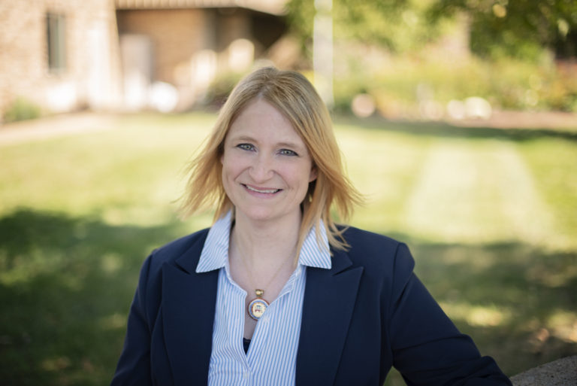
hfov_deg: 39.6
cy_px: 193
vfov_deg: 27.0
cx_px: 288
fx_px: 802
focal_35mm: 50
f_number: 1.4
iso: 100
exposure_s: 1/1250
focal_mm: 50
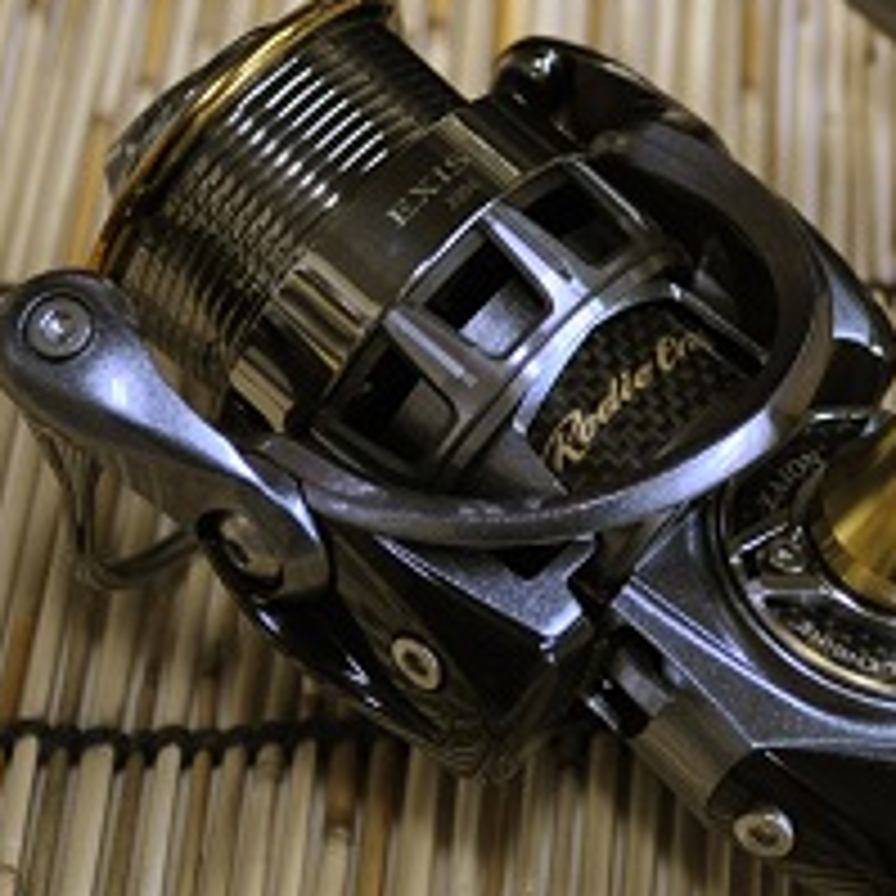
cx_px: 770
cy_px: 68
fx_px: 4100
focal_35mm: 140
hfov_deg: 12.4
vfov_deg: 12.4
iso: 800
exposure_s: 1/40
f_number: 5
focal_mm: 34
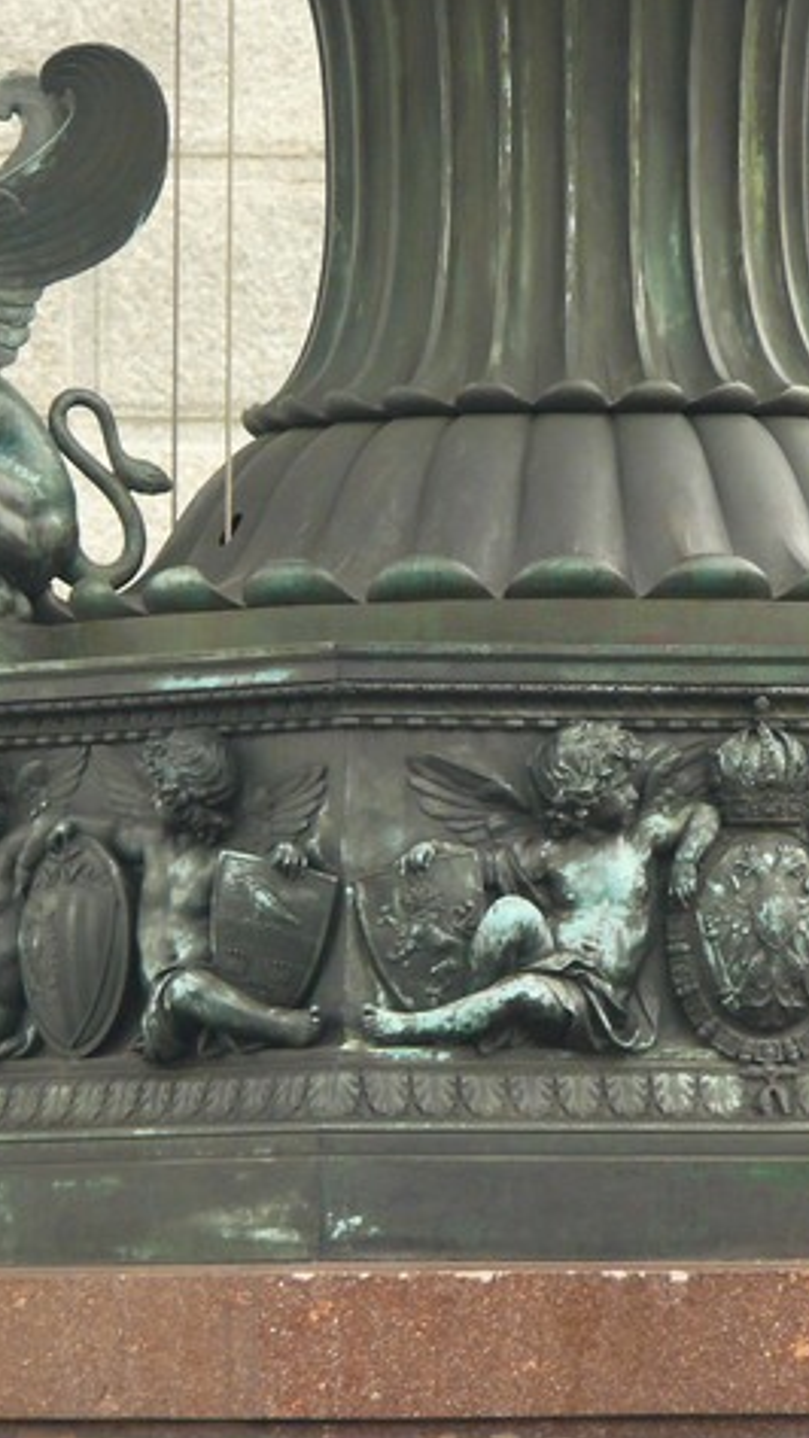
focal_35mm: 418
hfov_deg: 2.9
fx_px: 15944
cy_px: 696
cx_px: 341
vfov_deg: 5.2
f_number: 3.6
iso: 200
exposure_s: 1/100
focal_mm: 51.3
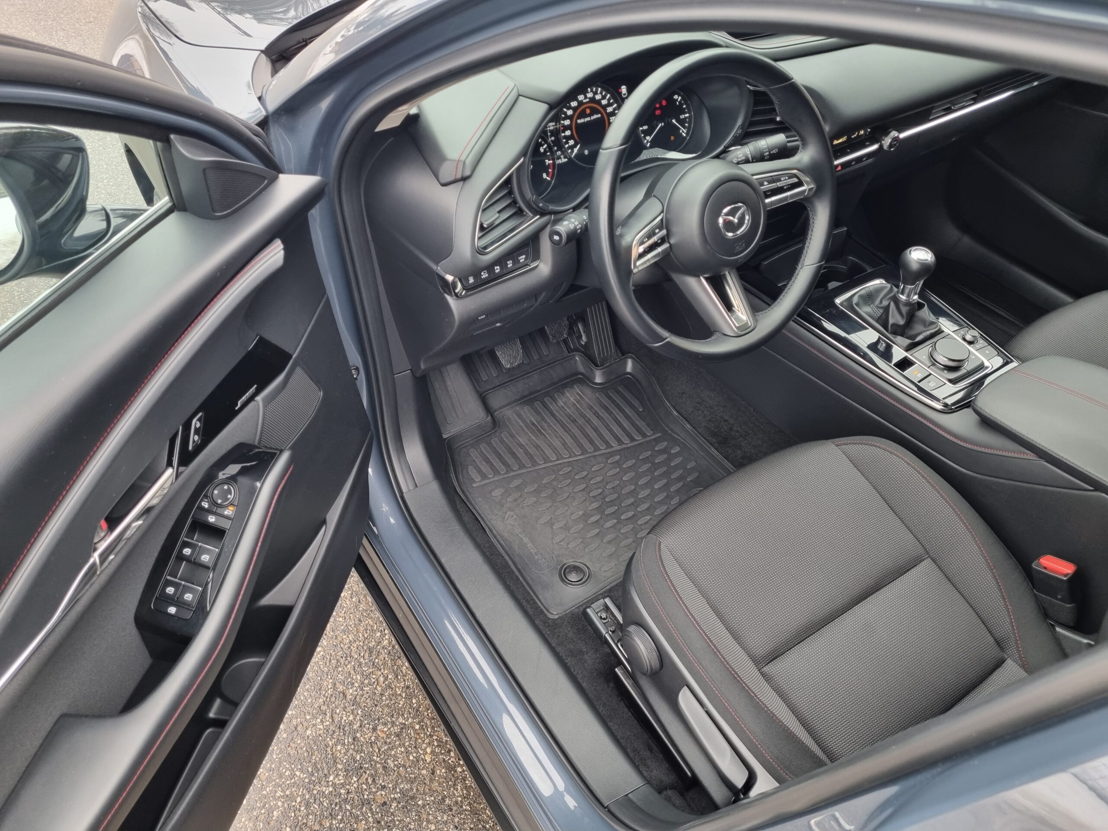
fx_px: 832
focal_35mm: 26
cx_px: 554
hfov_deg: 67.3
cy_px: 416
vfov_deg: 53.1
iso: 200
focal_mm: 5.4
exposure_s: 1/100
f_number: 1.8
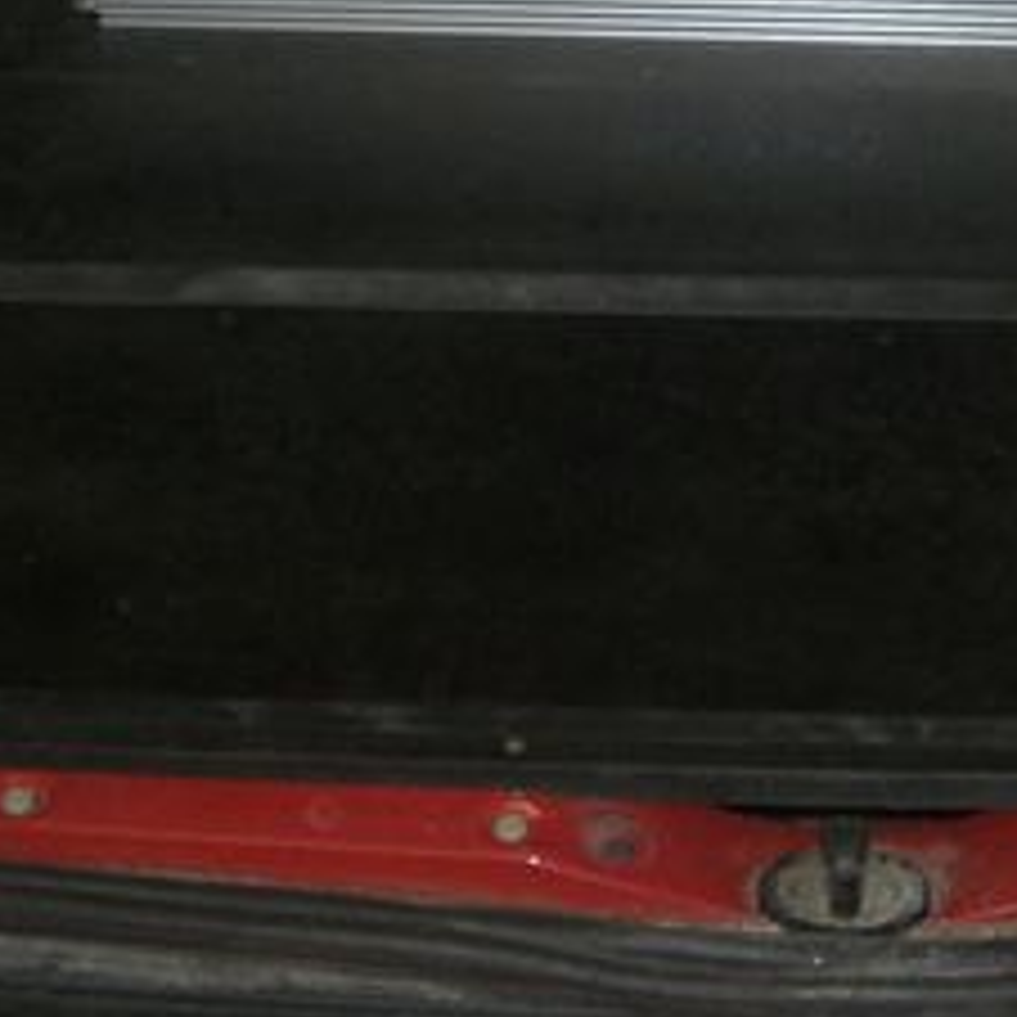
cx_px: 850
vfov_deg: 17.9
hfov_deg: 18.1
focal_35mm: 95
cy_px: 58
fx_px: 3158
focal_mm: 6.2
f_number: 2.7
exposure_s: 1/60
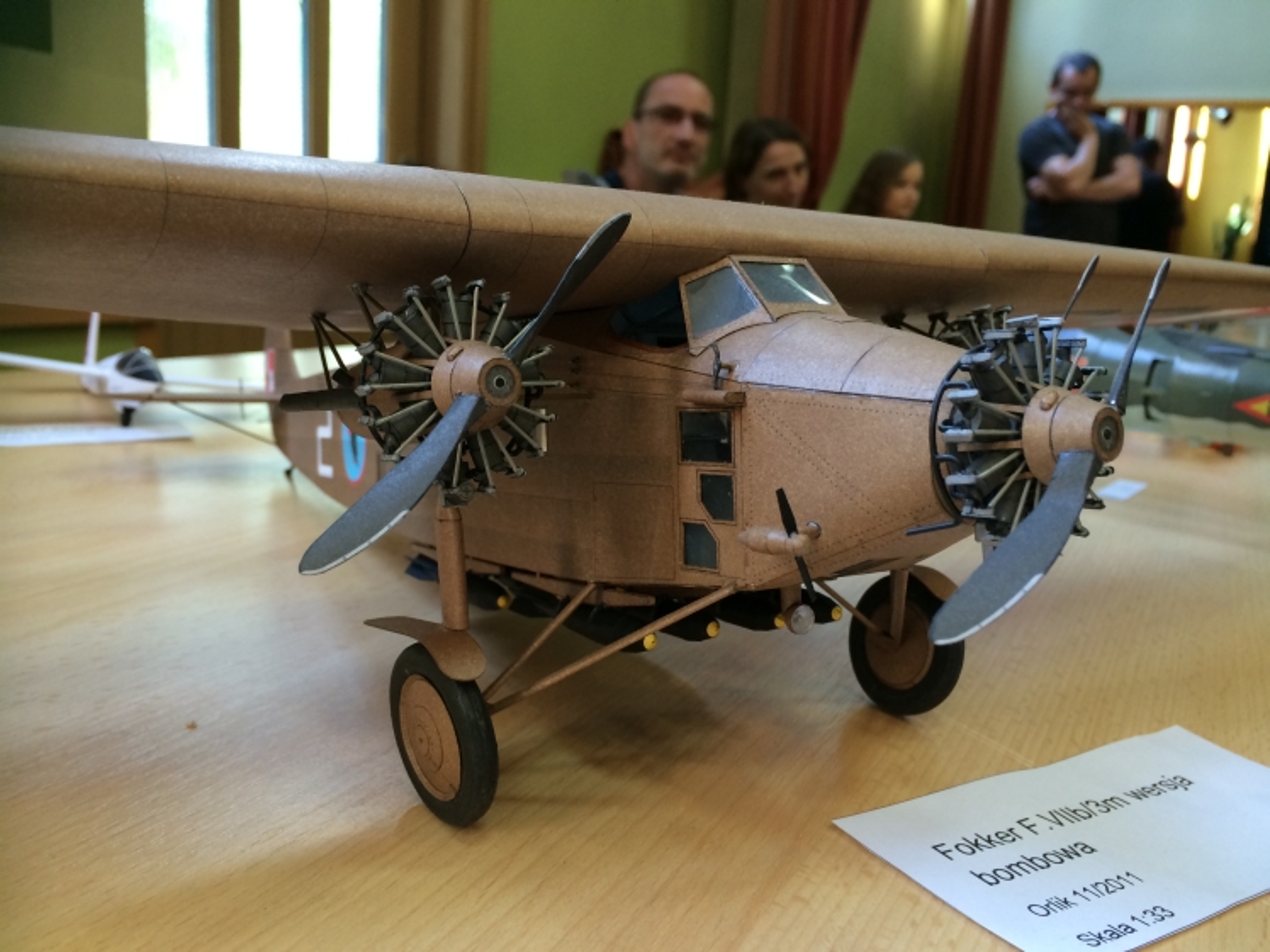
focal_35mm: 30
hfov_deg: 60.0
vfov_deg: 46.8
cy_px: 476
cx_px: 635
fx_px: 1101
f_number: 2.2
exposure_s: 1/30
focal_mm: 4.12
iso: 80
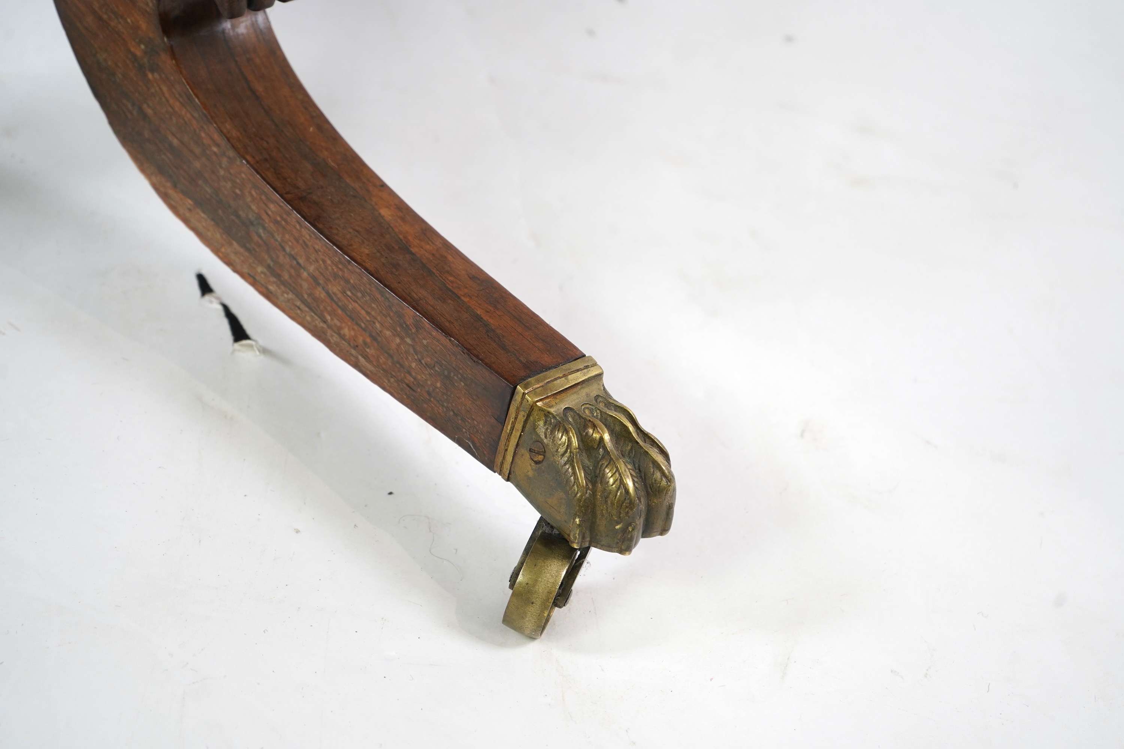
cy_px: 374
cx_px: 562
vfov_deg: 19.5
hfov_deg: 28.8
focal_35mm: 70
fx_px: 2185
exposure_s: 1/80
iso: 800
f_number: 5.6
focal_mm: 70
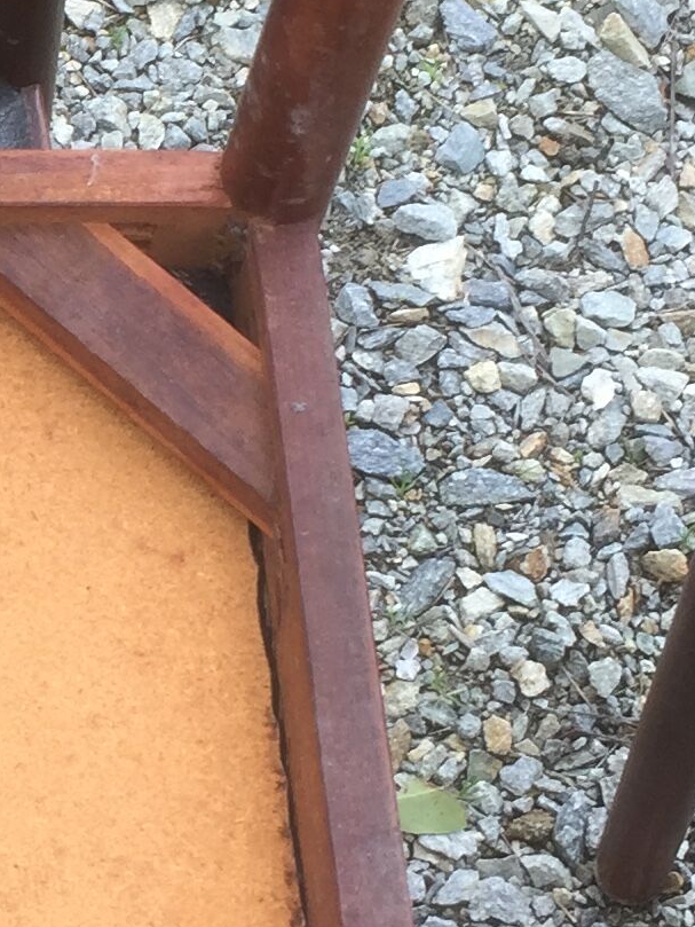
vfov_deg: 16.8
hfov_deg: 12.2
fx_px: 3131
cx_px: -286
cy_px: 371
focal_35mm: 117
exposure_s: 1/153
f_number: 2.2
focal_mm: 4.15
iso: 32
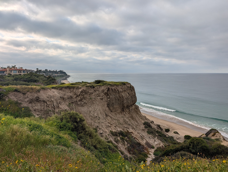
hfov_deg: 71.5
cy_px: 86
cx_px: 114
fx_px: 158
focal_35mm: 24
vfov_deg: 56.9
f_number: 1.68
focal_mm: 6.9
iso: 17
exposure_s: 1/962
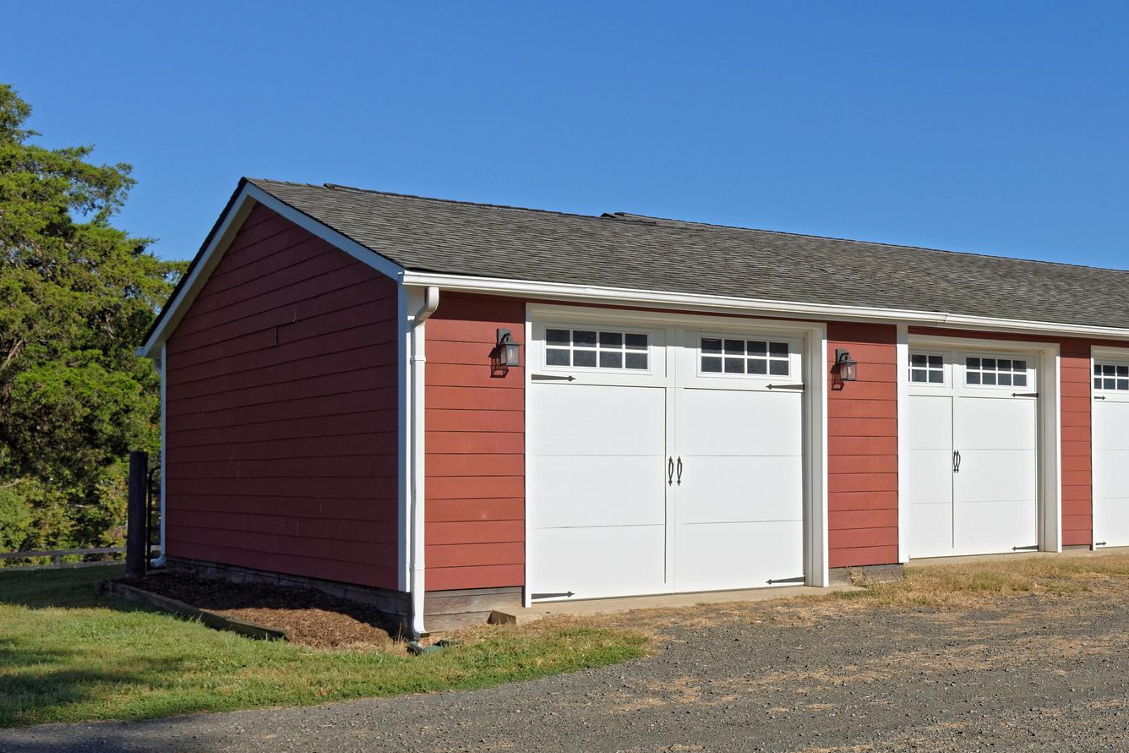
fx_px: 1443
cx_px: 830
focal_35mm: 46
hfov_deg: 41.6
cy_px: 361
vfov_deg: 29.2
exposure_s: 1/1000
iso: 320
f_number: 8
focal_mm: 30
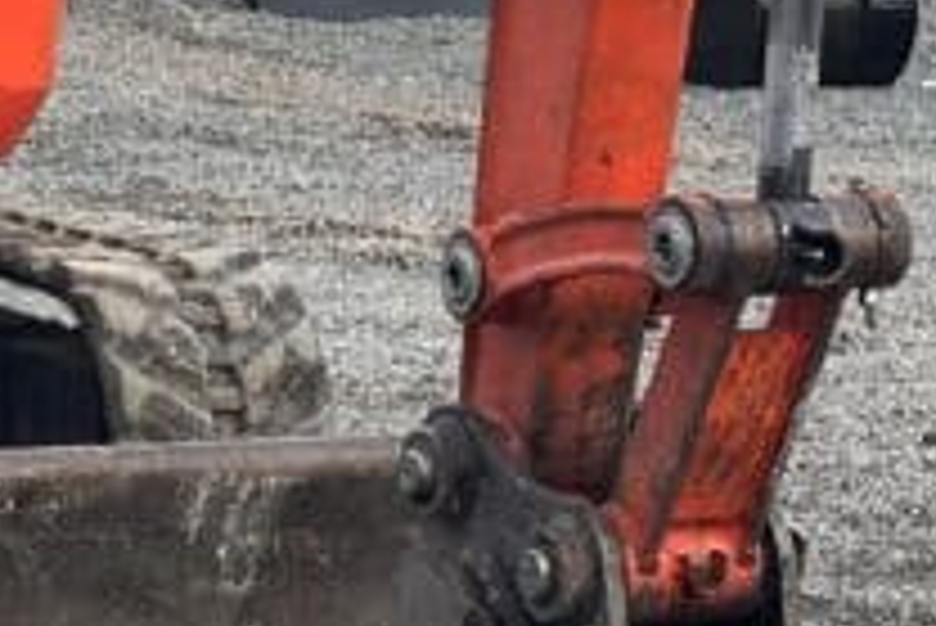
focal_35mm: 216
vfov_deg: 6.3
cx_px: -32
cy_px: -236
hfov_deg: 9.4
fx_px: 5620
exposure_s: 1/1376
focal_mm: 6.86
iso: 64
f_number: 1.78
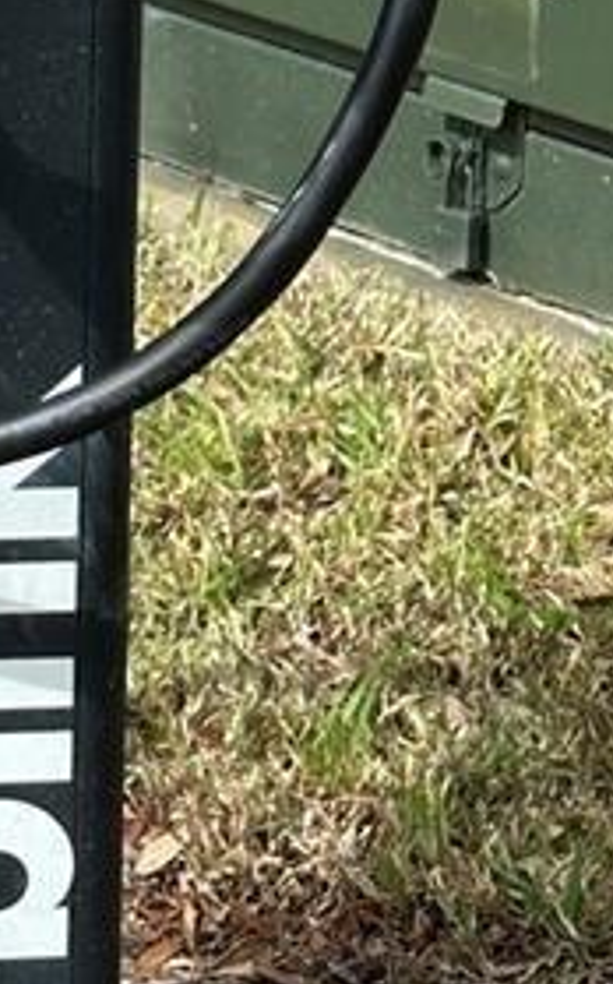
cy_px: -49
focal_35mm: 219
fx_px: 5863
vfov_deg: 9.5
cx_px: -370
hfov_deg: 5.9
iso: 64
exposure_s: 1/1323
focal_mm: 6.86
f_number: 1.78
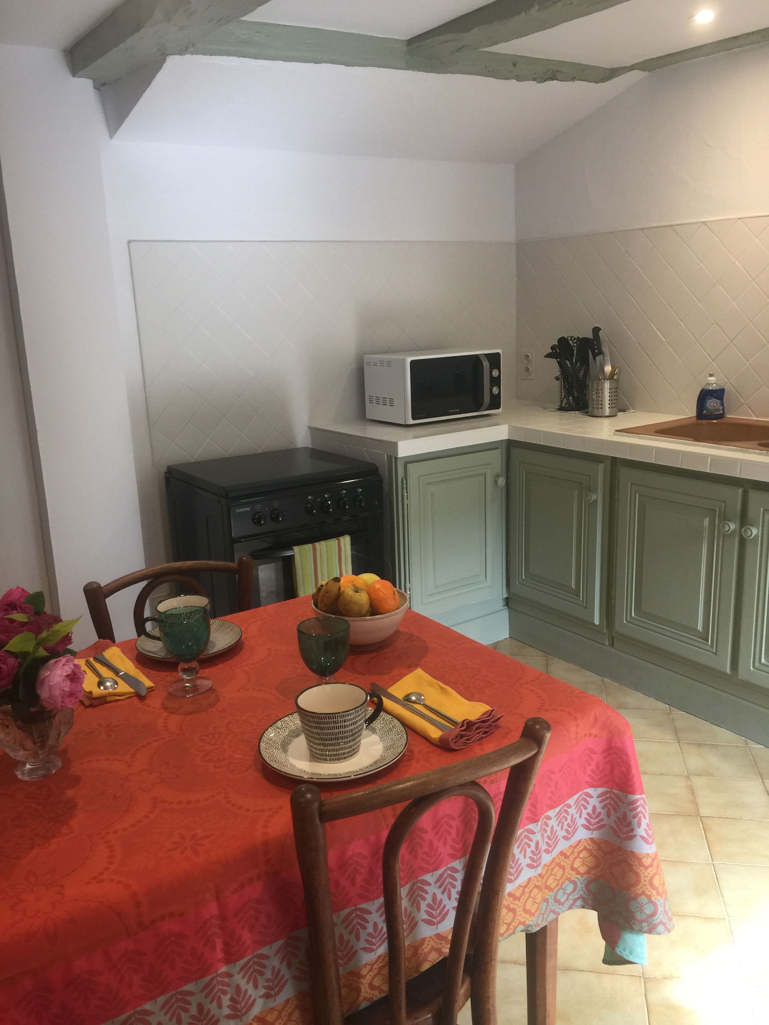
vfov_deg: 61.7
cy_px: 512
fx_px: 859
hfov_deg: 48.2
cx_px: 384
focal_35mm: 29
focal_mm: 4.15
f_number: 2.2
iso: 50
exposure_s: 1/33
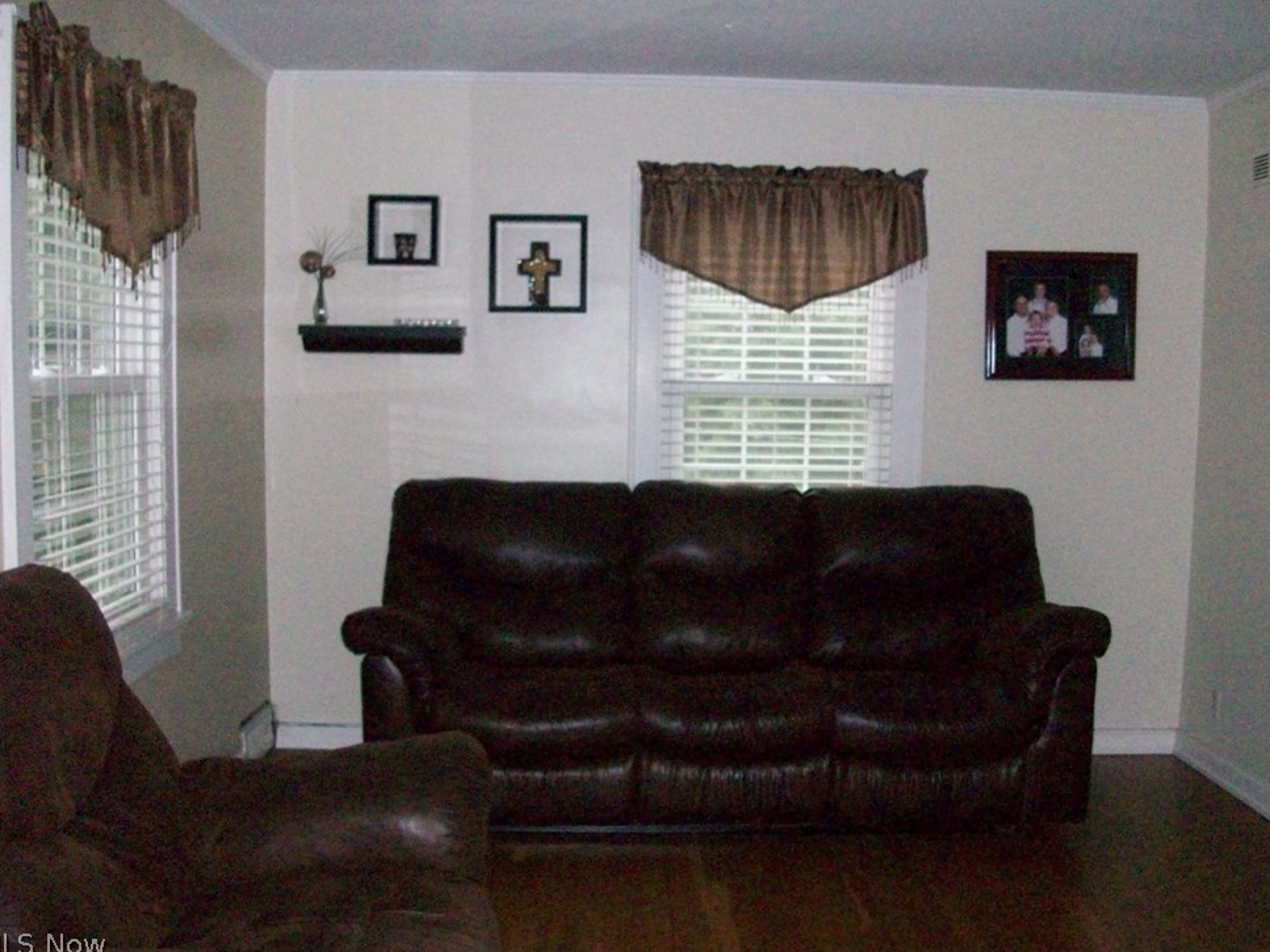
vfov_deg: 39.6
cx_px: 642
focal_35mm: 36
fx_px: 1321
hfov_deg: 51.4
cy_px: 462
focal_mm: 5.7
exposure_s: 1/128
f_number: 2.8
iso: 800
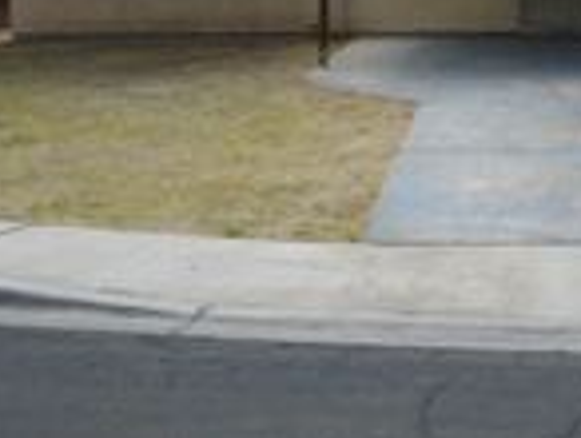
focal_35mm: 97
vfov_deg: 14.8
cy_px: -72
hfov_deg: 20.1
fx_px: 1631
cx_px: 402
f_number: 3.7
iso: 100
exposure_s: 1/640
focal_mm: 7.3
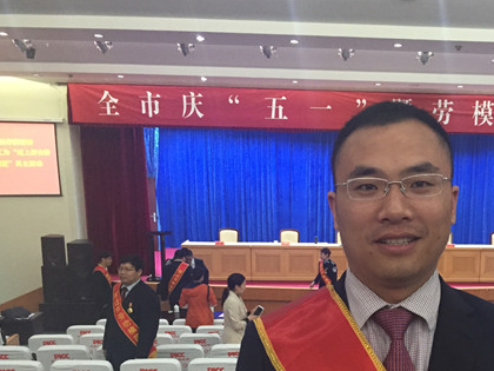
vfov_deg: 30.2
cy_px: 294
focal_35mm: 47
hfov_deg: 39.1
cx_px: 382
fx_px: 671
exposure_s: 1/30
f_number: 2.2
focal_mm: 4.15
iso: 250
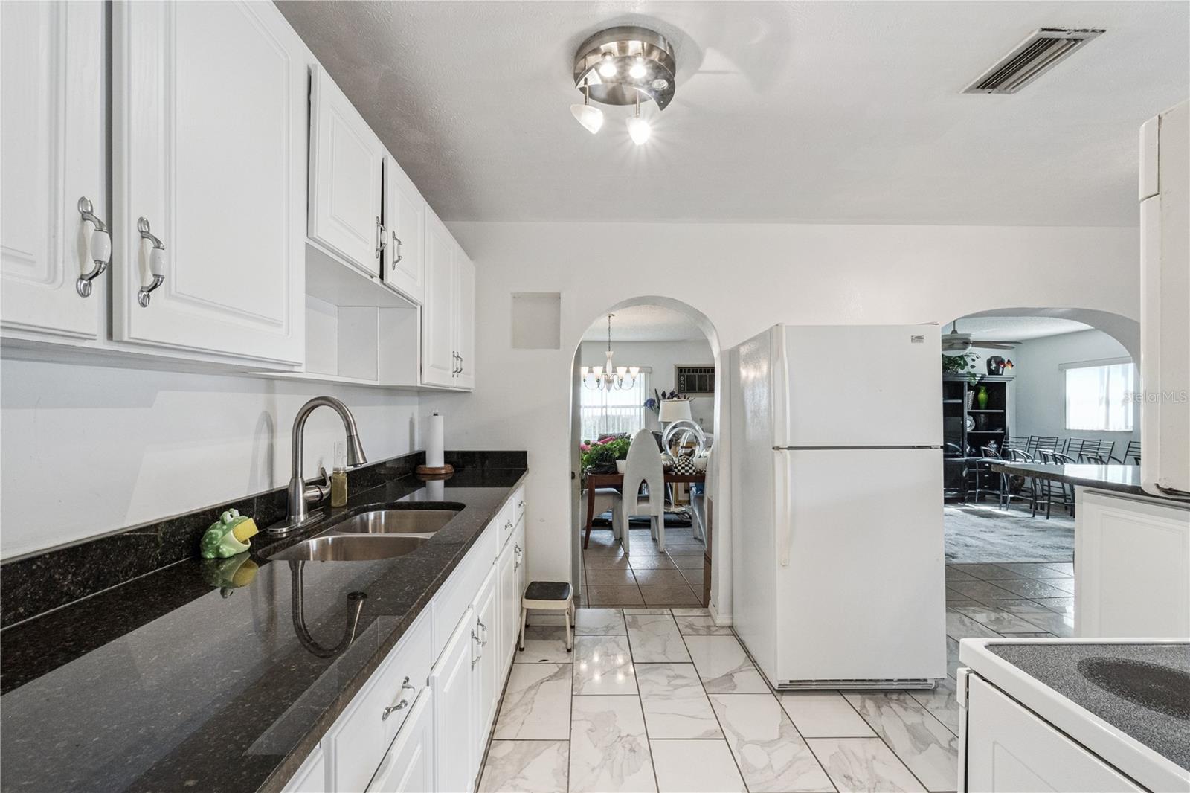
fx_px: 496
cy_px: 396
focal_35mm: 15
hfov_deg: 100.4
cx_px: 595
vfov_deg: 77.3
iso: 1600
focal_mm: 10
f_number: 9.5
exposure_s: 1/45
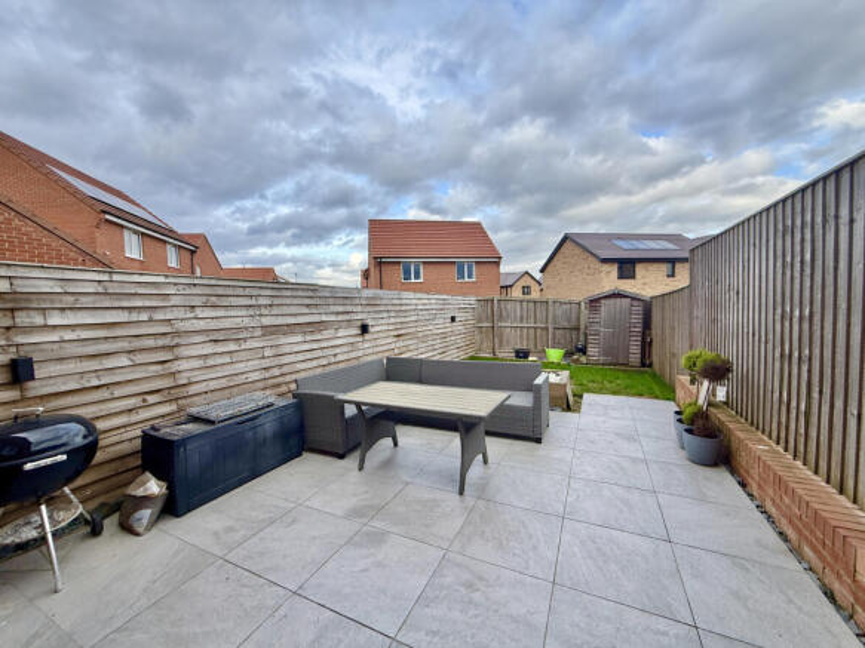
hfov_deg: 102.1
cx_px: 432
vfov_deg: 85.7
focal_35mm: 14
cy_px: 324
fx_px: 350
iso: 64
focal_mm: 2.22
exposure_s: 1/416
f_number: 2.2
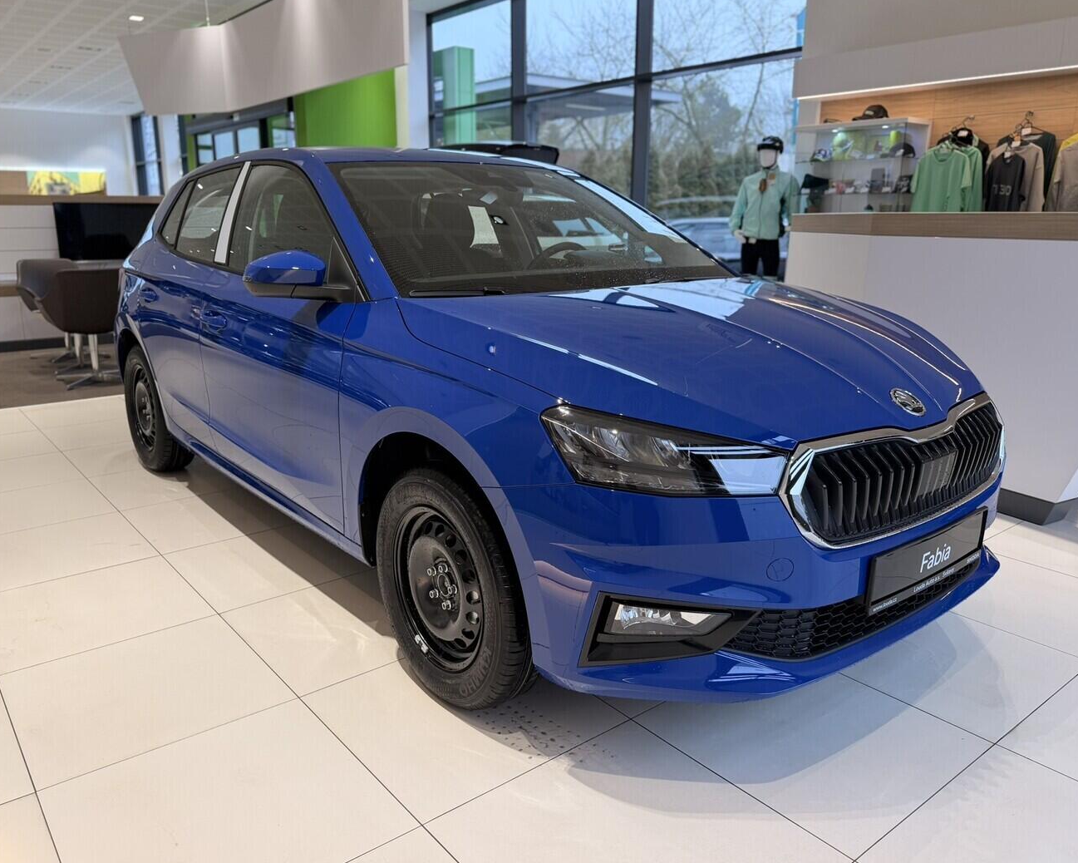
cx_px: 523
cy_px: 427
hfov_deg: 66.0
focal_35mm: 26
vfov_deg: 54.9
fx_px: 830
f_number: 1.78
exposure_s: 1/100
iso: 100
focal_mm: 6.76
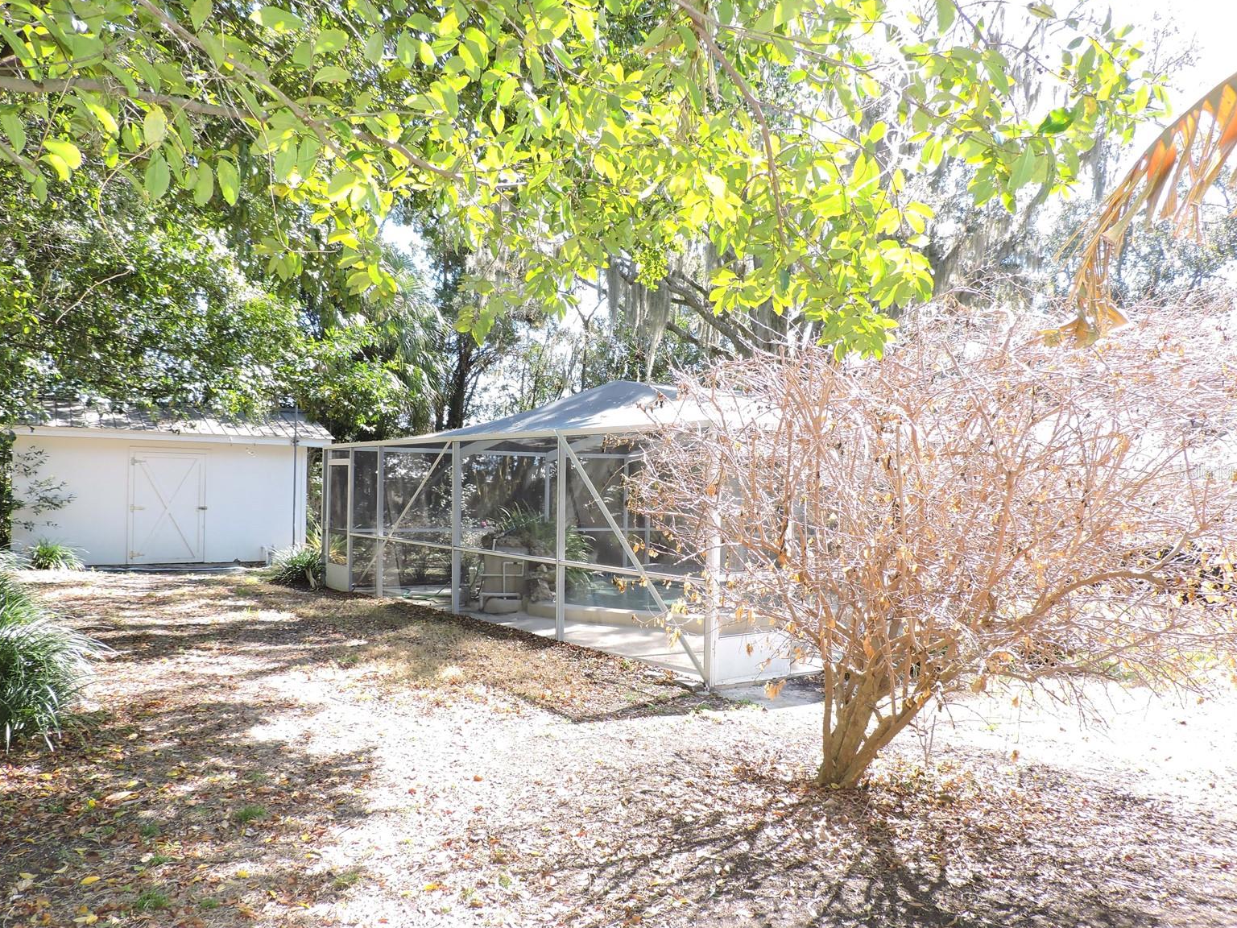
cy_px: 472
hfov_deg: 69.4
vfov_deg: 54.9
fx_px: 893
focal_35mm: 25
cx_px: 606
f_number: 3
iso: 125
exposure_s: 1/125
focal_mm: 4.3
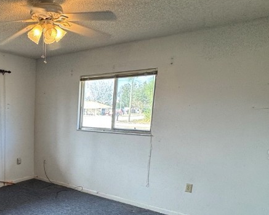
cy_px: 154
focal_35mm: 32
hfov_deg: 47.8
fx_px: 255
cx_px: 10
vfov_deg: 44.7
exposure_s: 1/120
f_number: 2.2
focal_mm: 2.22
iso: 160
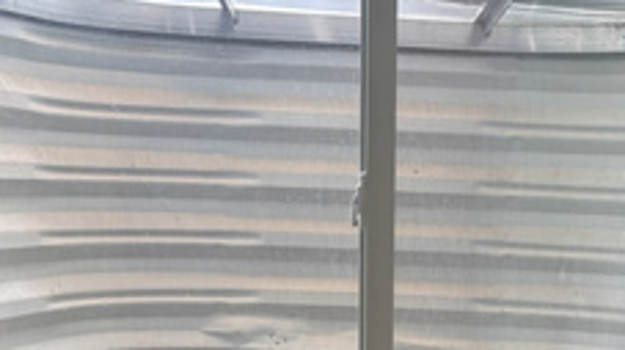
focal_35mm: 96
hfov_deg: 22.1
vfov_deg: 11.2
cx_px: 460
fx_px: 1589
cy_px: 739
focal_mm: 5.96
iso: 64
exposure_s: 1/120
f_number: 1.6
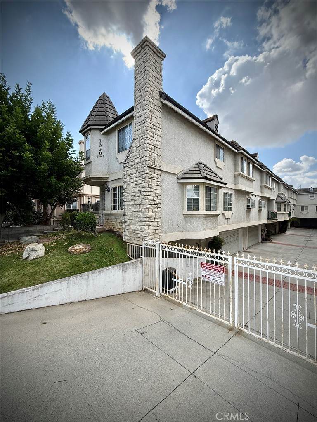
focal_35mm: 14
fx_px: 171
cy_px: 211
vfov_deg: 102.1
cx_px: 158
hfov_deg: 85.7
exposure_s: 1/1431
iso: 80
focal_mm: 2.22
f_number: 2.2
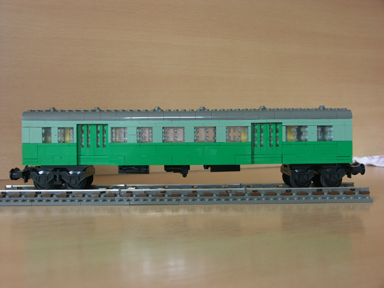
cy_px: 144
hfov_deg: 49.0
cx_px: 192
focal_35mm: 38
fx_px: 422
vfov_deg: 37.7
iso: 100
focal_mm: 9.7
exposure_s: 1/20
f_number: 2.8
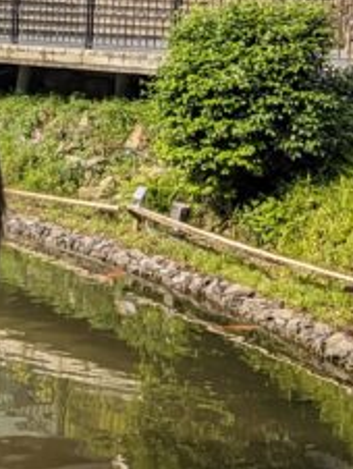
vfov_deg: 20.4
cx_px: -174
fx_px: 1289
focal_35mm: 95
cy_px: 108
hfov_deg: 14.5
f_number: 2.2
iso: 45
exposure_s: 1/929
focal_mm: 2.74
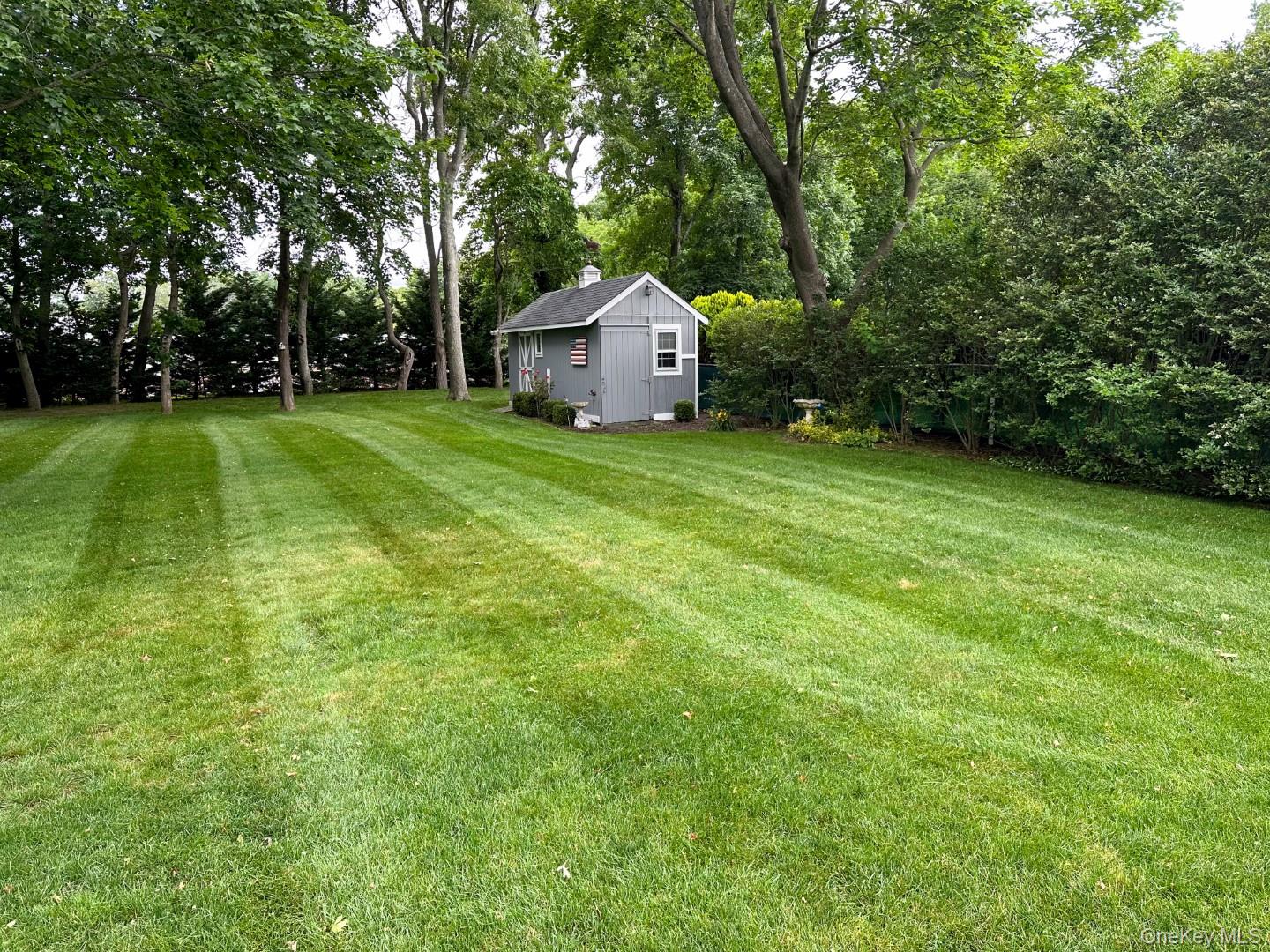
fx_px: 881
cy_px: 476
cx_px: 635
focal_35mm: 24
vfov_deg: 56.8
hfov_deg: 71.6
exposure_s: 1/380
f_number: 1.8
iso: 80
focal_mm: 6.86
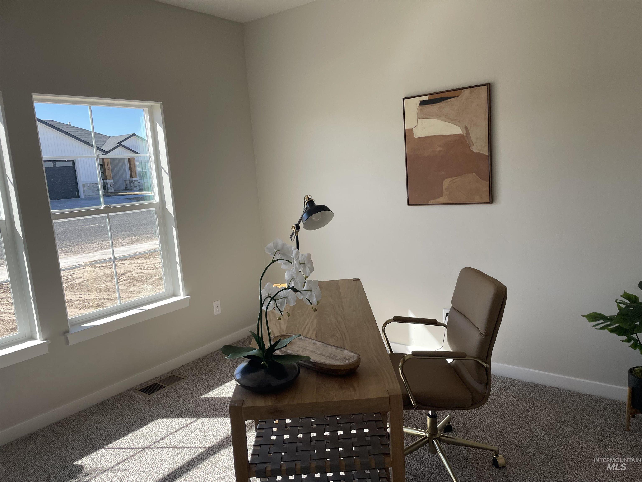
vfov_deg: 53.1
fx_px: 482
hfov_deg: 67.3
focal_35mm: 26
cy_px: 241
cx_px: 321
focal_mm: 4.2
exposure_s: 1/430
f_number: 1.6
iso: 32
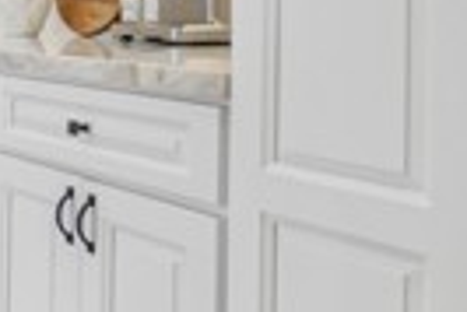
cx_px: -600
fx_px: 935
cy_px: 9
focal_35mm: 72
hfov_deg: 16.1
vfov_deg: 18.5
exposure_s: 1/30
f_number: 5
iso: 400
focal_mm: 10
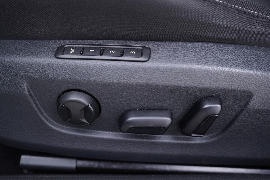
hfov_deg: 53.1
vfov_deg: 36.9
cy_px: 90
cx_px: 135
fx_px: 270
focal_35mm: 36
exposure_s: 1/40
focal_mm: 24
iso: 320
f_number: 2.8
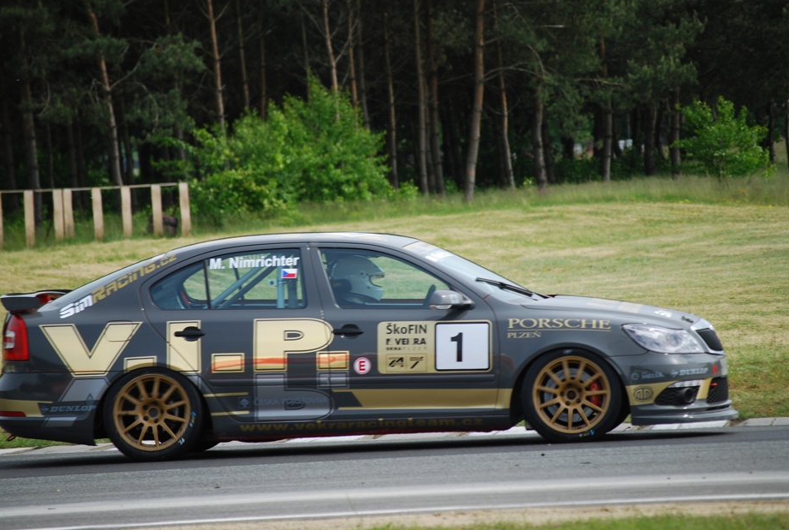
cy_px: 264
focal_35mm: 248
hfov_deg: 8.3
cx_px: 390
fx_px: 5449
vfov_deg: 5.6
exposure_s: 1/640
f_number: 5.3
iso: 200
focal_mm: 160
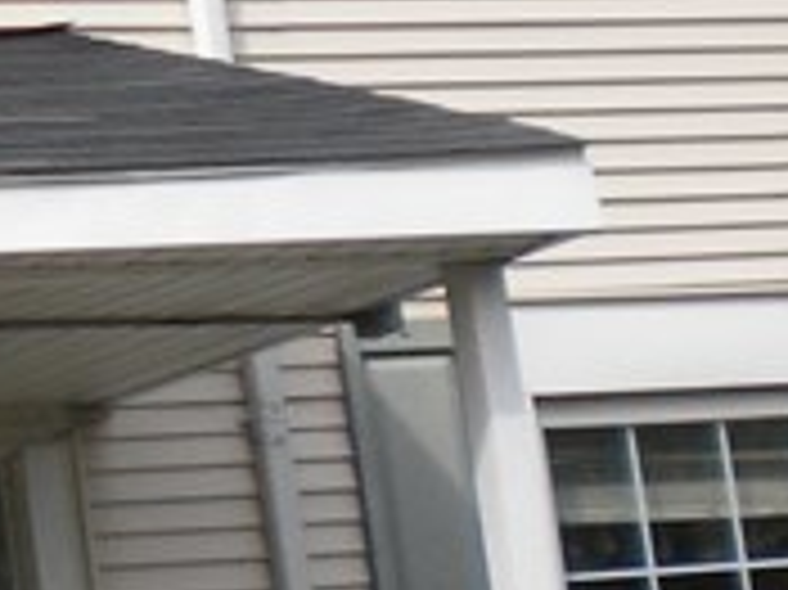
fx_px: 4663
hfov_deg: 9.0
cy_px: 104
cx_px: -919
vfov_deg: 7.2
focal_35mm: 205
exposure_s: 1/454
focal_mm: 6.3
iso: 80
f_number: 4.6
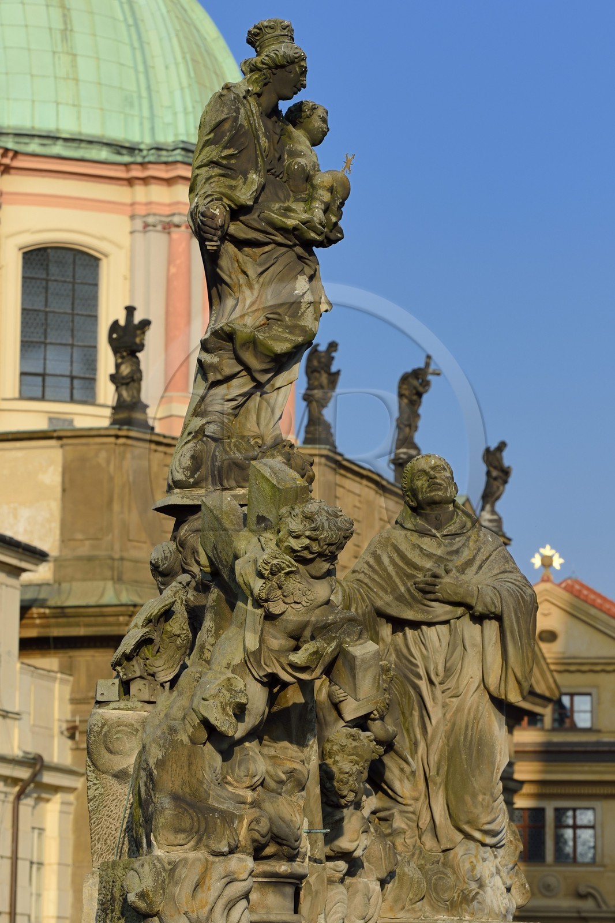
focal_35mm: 122
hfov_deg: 11.2
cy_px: 462
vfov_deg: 16.8
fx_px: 3127
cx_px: 308
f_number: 9
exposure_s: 1/500
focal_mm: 122
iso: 200
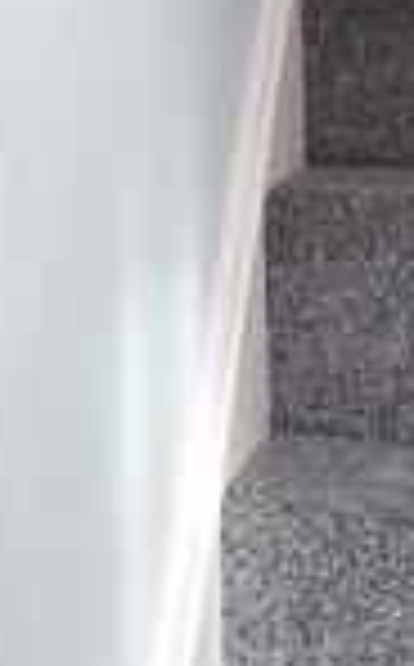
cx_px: -716
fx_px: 1921
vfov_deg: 19.1
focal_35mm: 106
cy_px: -2
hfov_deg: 10.0
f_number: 4.5
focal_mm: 10
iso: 100
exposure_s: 1/50
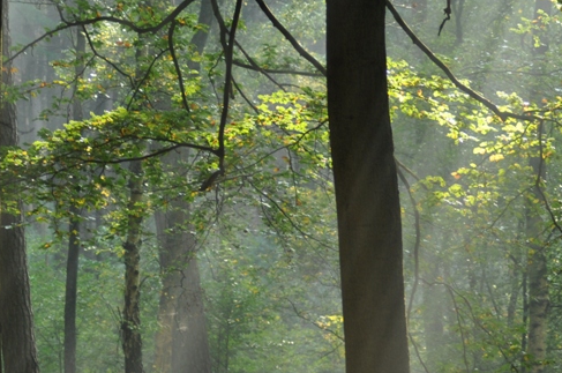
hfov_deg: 9.7
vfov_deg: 6.4
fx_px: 3320
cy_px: 208
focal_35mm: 213
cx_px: 295
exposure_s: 1/100
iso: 200
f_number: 4
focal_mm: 70
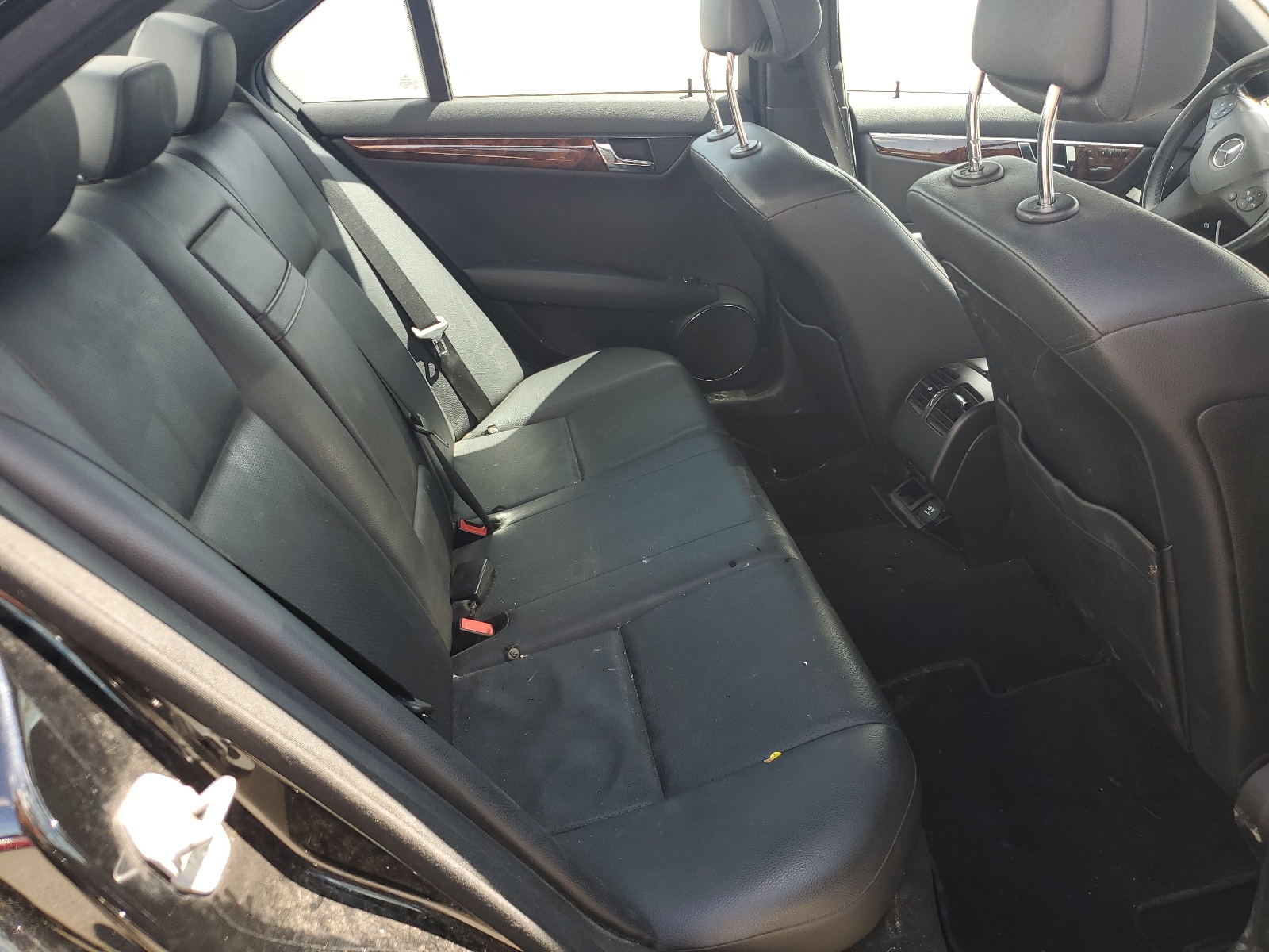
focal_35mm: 26
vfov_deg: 53.1
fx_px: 953
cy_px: 476
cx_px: 634
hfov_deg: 67.3
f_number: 1.5
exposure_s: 1/189
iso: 50
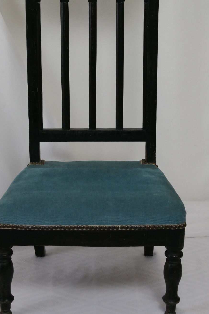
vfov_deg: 26.3
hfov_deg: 17.7
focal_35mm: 77
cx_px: 92
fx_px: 670
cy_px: 139
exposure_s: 1/60
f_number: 5
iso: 800
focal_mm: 38
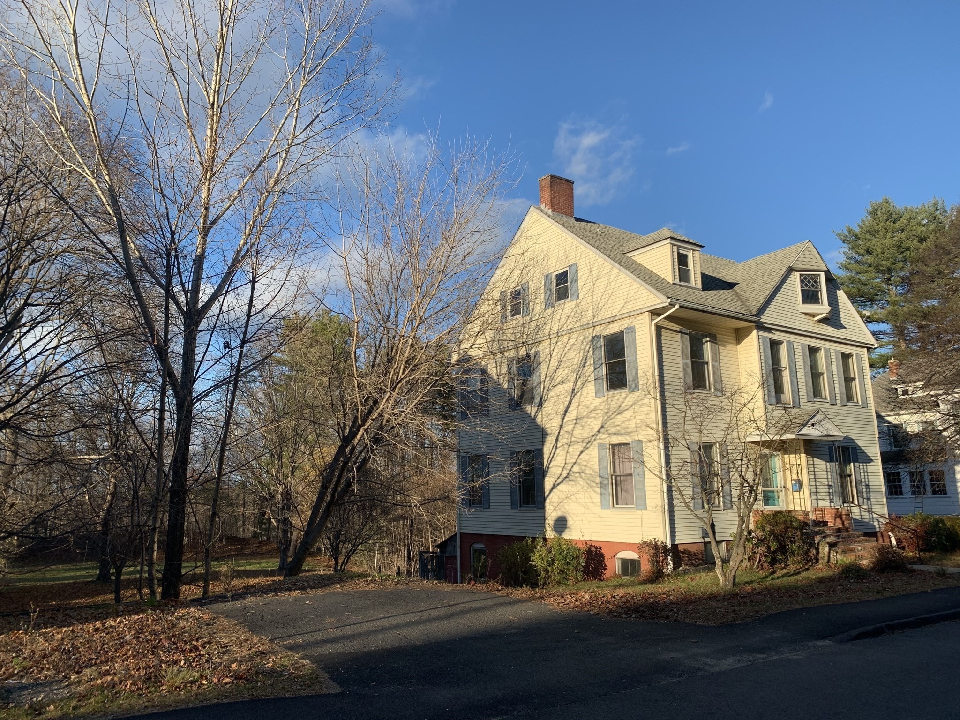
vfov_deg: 53.1
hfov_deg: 67.3
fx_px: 721
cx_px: 480
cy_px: 360
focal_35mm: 26
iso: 25
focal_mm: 4.25
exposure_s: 1/1427
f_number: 1.8
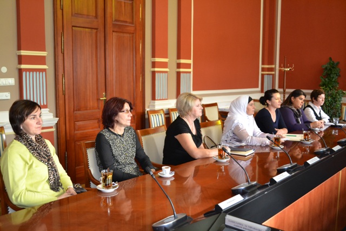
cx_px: 173
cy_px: 116
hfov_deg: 53.1
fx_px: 346
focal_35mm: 36
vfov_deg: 36.9
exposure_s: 1/60
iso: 1800
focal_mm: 24
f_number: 4
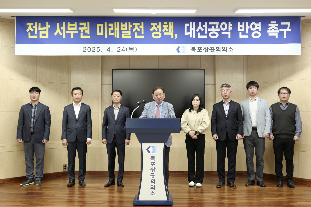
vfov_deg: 35.9
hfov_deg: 51.9
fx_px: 320
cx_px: 158
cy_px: 102
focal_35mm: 37
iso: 160
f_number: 2.8
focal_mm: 24
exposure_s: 1/25
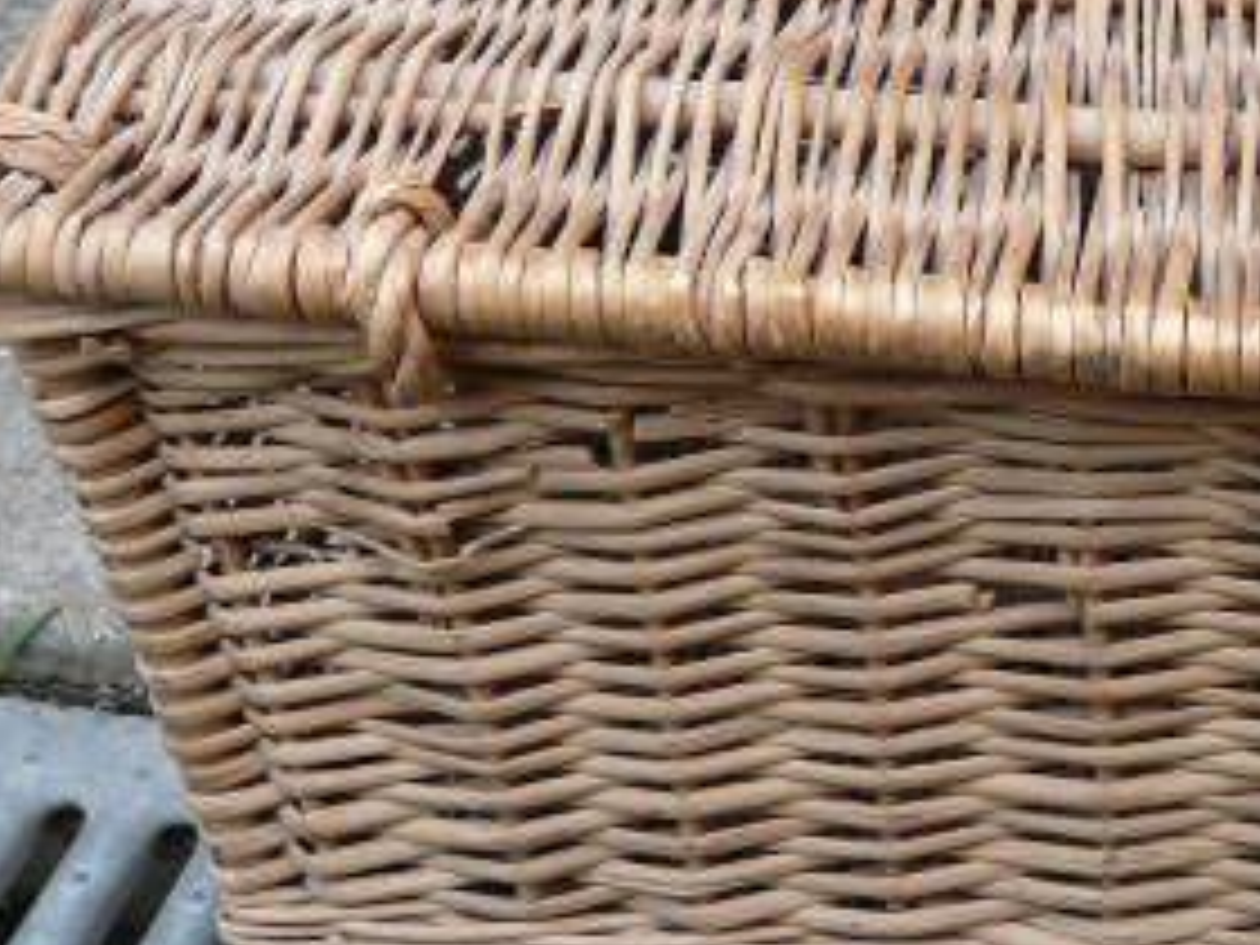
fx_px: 2330
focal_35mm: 64
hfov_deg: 29.0
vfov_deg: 22.5
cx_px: 1138
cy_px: 140
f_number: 2.8
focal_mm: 4.6
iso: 160
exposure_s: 1/30
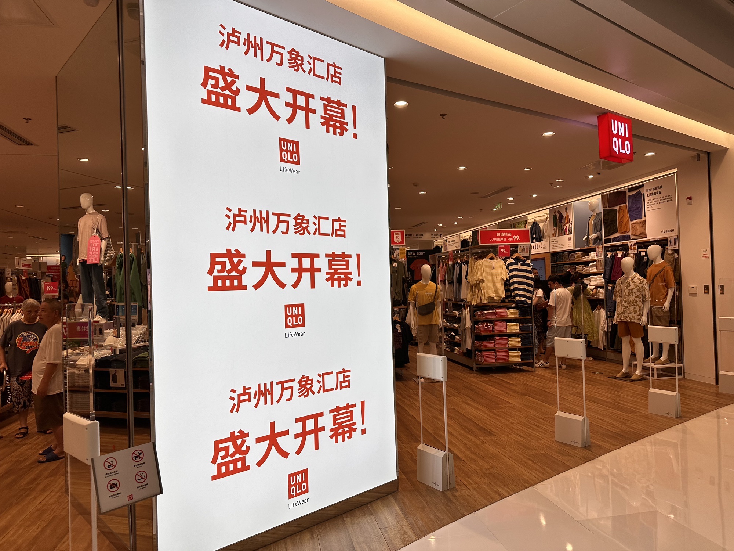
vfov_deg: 56.8
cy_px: 276
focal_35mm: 24
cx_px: 367
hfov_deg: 71.6
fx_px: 509
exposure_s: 1/1289
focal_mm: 6.86
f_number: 1.78
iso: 80
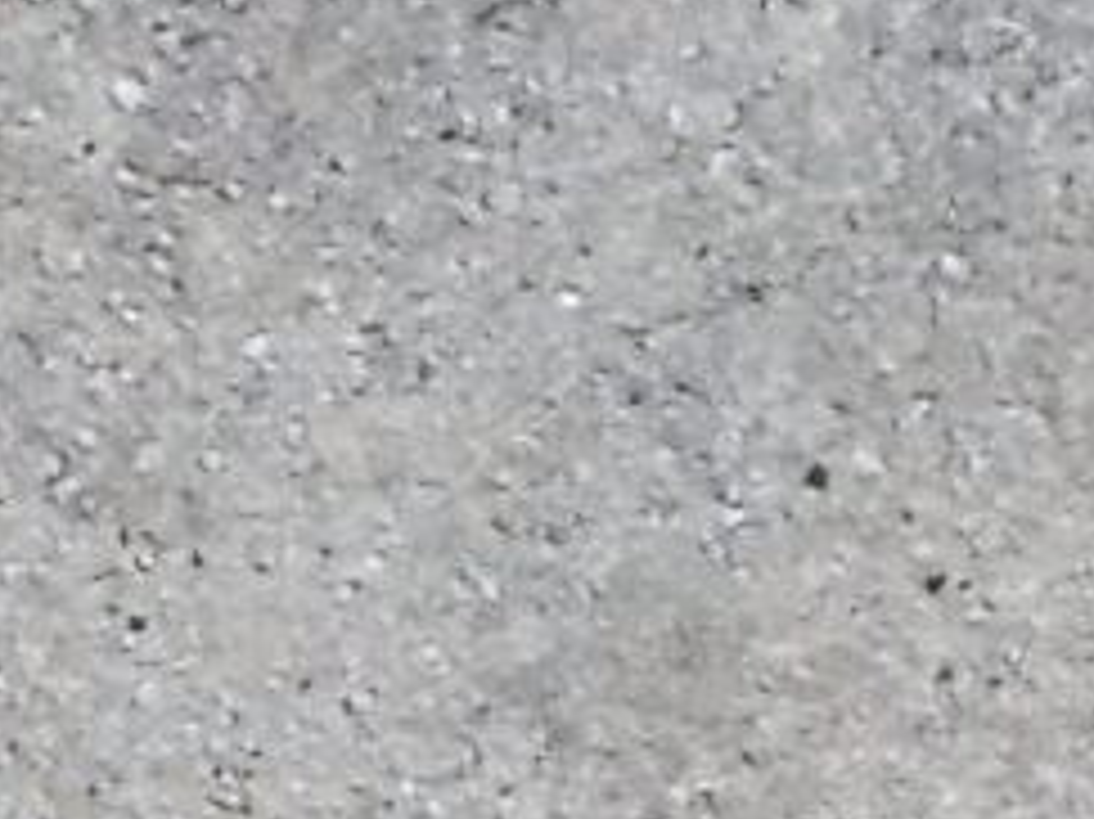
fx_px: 5402
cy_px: 2097
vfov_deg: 7.9
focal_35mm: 171
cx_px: 95
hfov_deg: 11.5
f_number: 3.2
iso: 80
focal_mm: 4.6
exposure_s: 1/250
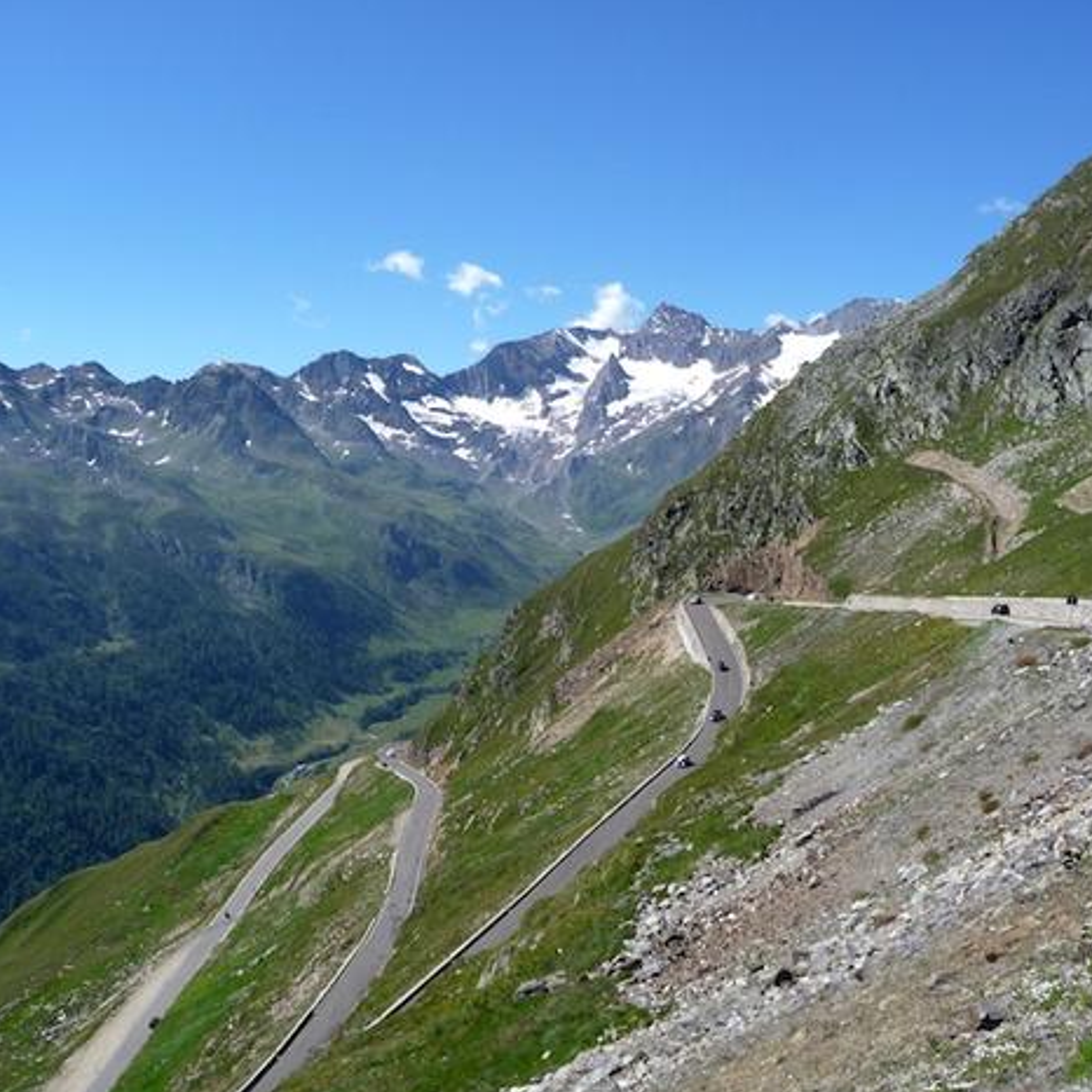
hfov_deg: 48.4
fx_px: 1213
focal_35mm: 34
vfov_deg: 48.4
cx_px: 555
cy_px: 553
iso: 100
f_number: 3.3
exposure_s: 1/1000
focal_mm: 4.7
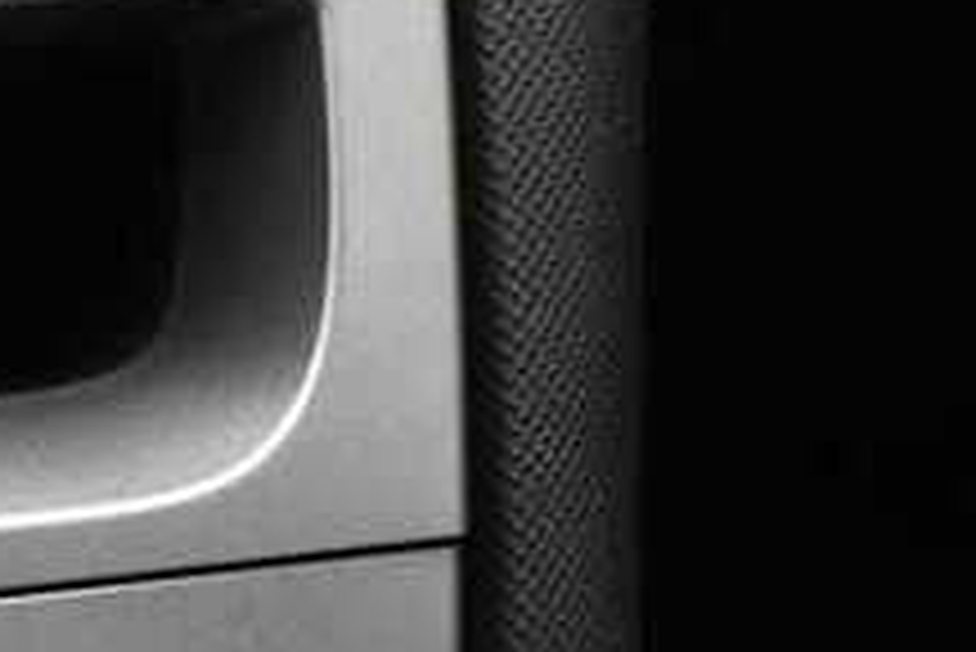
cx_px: -666
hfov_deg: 11.2
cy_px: 279
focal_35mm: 174
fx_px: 4720
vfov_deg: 7.9
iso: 2800
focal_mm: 28
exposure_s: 1/50
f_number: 4.2
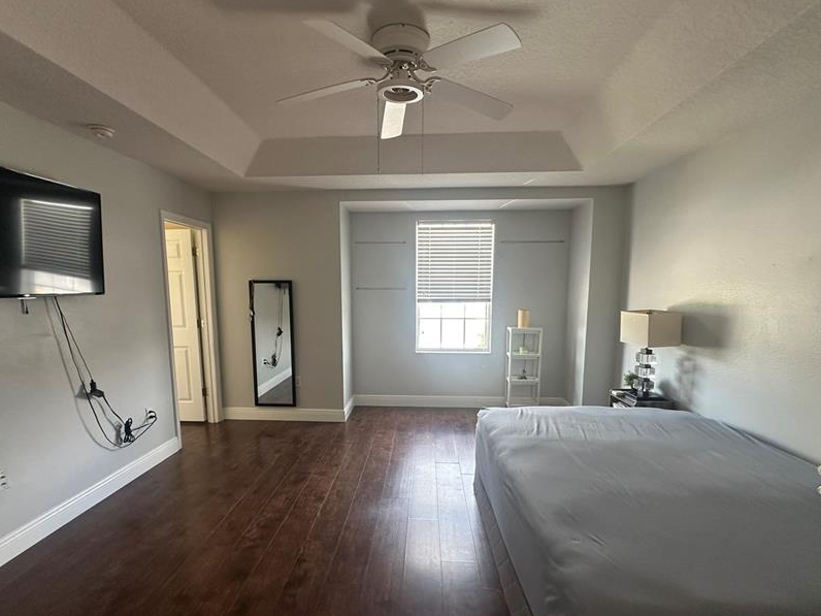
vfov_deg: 71.3
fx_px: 427
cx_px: 399
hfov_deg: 87.7
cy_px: 349
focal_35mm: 18
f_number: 2.2
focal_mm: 2.22
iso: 160
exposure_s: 1/60
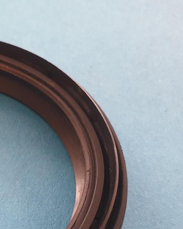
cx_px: -37
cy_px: 185
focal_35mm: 68
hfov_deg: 20.9
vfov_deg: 27.3
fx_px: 460
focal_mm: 4.3
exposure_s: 1/33
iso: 320
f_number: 2.4
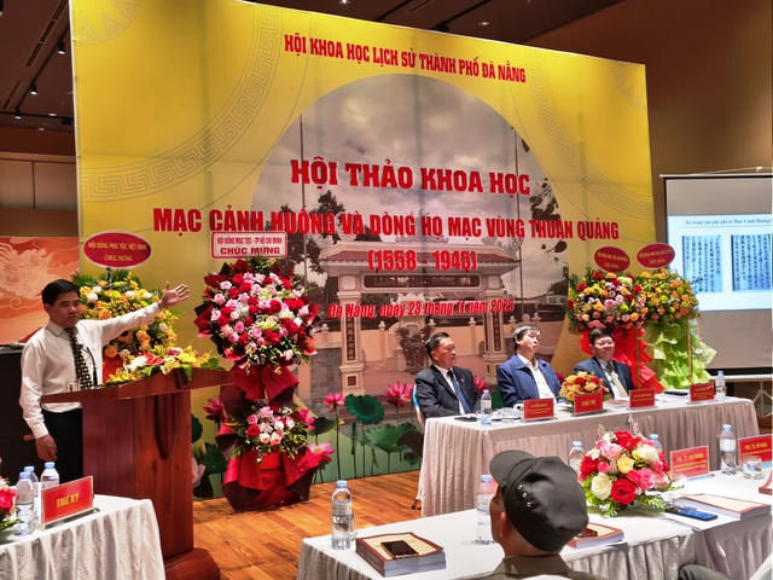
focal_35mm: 39
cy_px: 290
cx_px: 386
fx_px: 871
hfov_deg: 47.9
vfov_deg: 36.8
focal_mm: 5.35
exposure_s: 1/50
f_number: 1.7
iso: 320
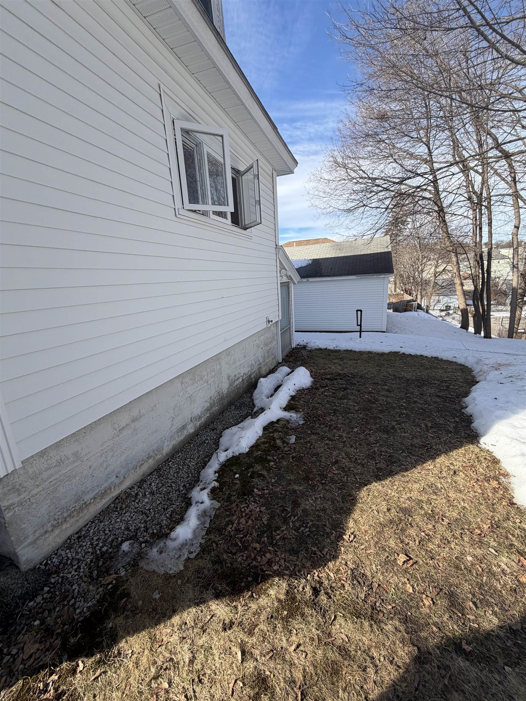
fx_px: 284
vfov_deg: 102.1
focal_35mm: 14
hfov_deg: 85.7
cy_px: 350
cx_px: 263
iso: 40
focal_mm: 2.22
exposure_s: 1/770
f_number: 2.2
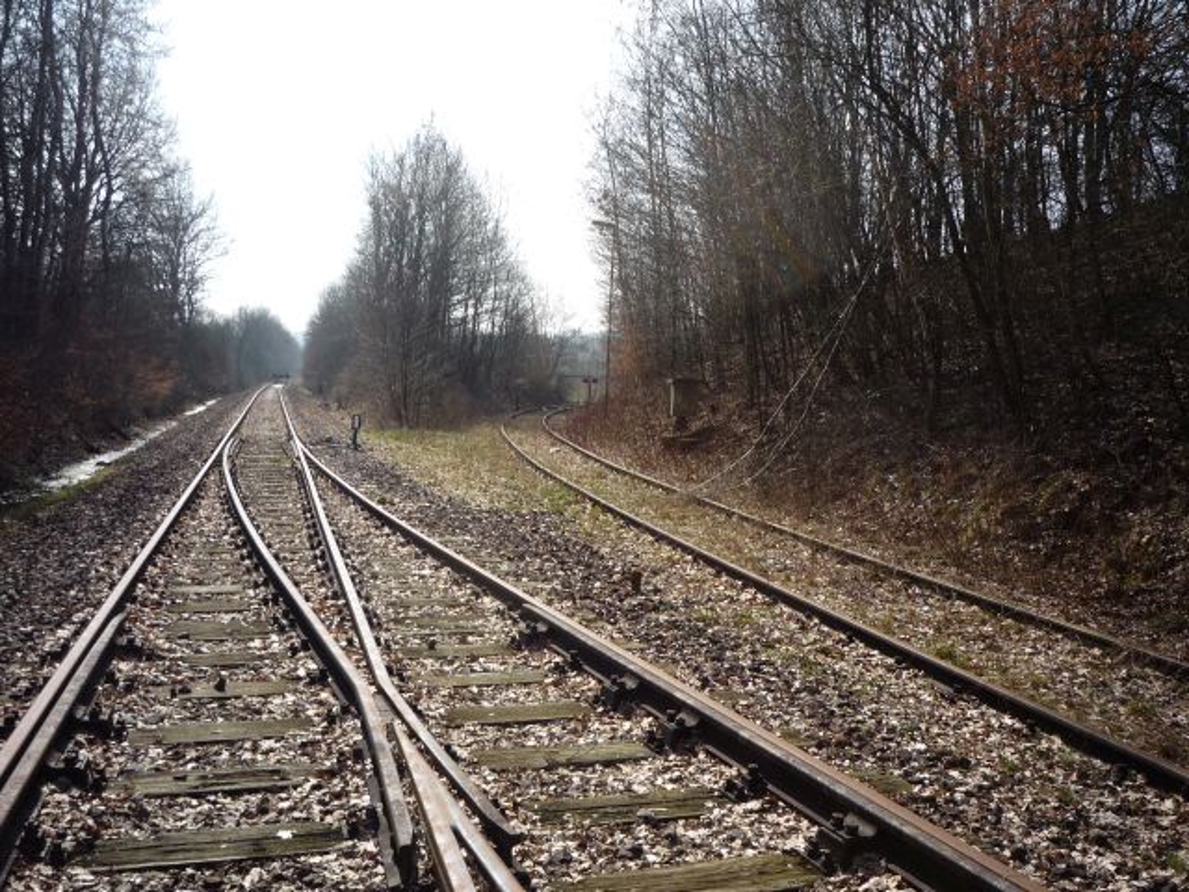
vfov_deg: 44.2
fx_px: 1099
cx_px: 594
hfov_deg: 56.8
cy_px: 446
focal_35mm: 32
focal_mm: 5.2
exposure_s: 1/400
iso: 100
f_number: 4.5
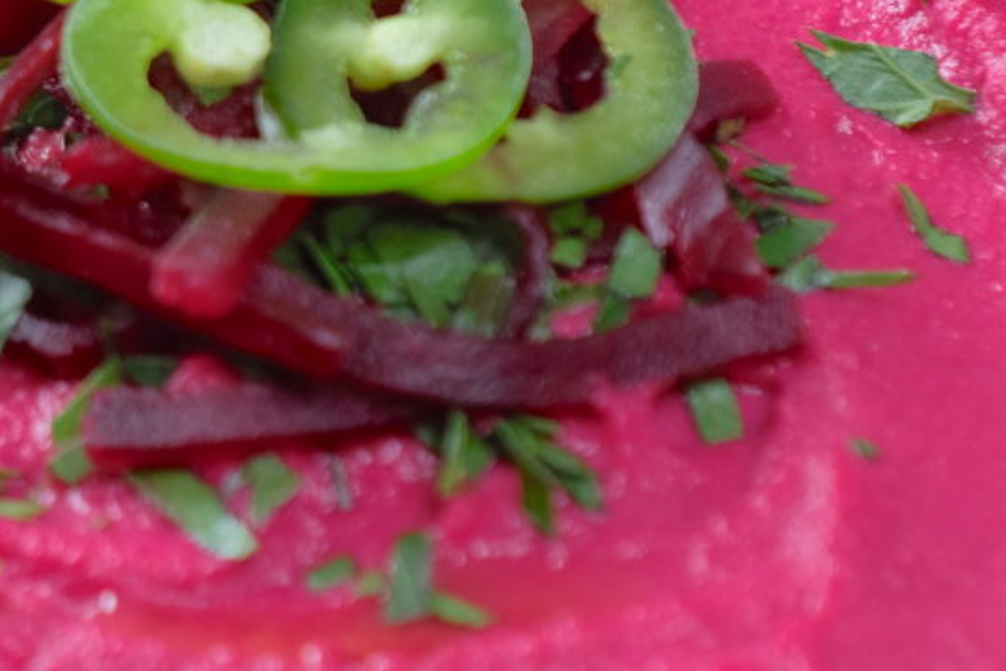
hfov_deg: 5.3
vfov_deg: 3.5
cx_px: -309
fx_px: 10870
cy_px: 97
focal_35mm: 389
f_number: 5.6
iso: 400
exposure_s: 1/200
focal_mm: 93.2
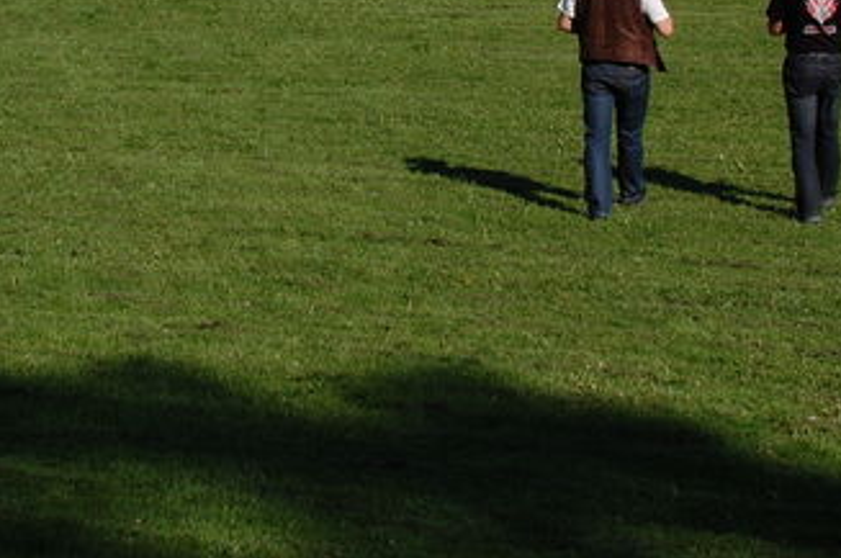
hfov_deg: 15.9
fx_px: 2991
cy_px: 9
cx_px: 240
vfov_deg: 10.6
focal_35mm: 128
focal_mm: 35
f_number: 9
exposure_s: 1/320
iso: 200
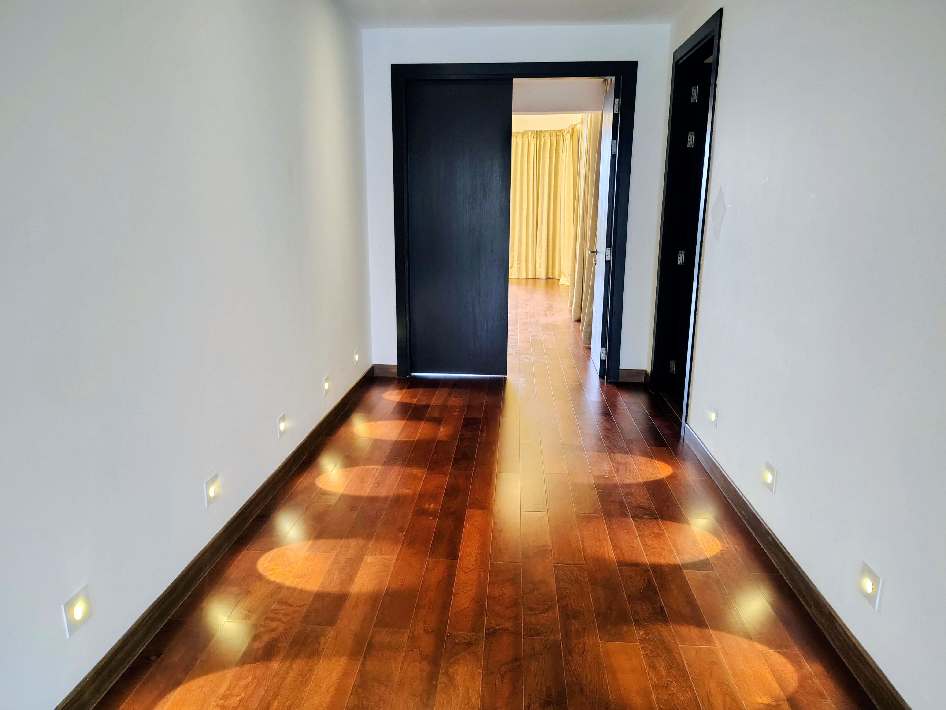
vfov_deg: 56.8
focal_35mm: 24
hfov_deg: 71.6
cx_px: 473
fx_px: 656
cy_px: 355
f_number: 1.8
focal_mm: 5.56
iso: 1465
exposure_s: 1/50
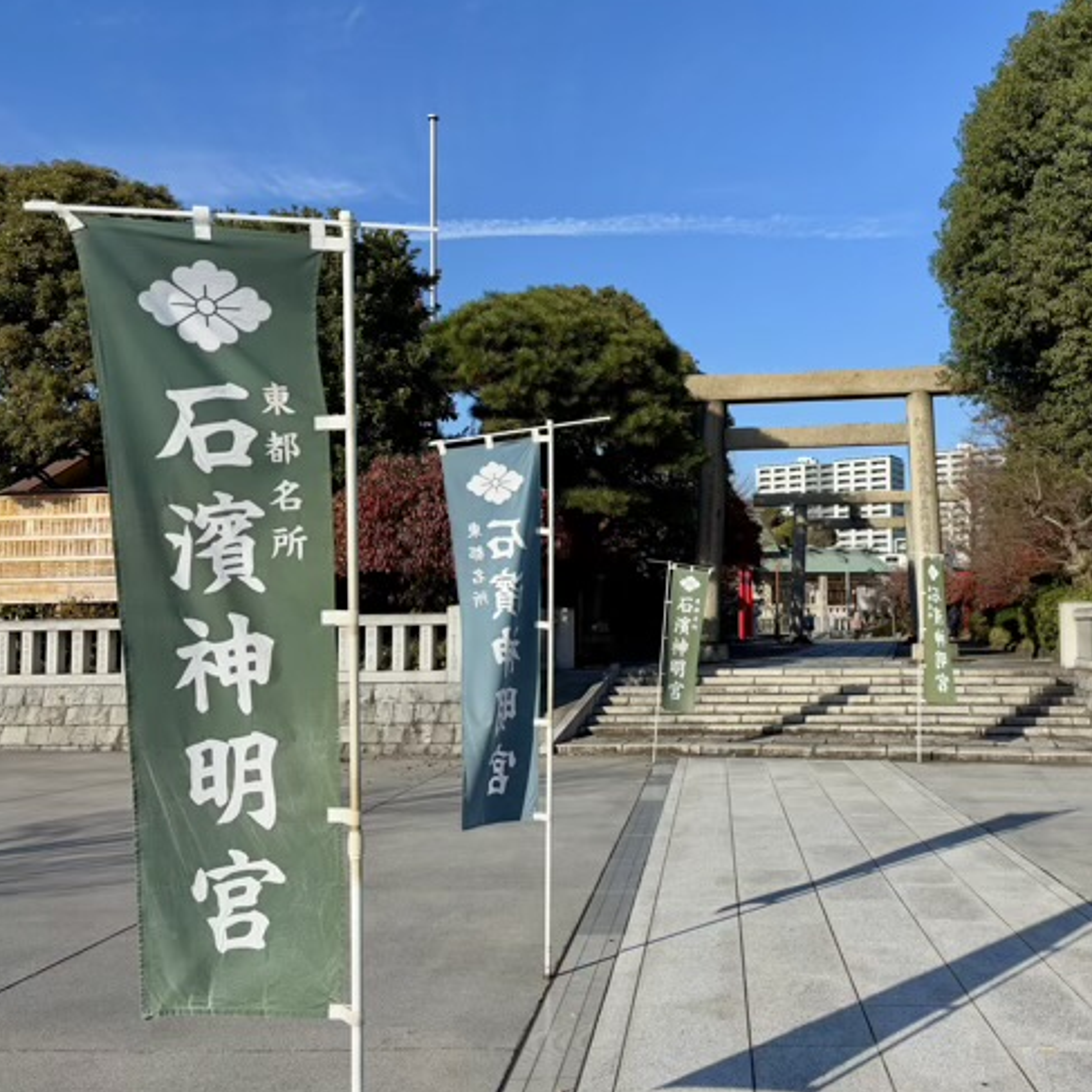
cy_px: 559
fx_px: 1178
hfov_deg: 48.9
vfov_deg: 49.7
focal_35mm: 33
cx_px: 731
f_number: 1.6
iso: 50
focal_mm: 5.96
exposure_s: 1/3650
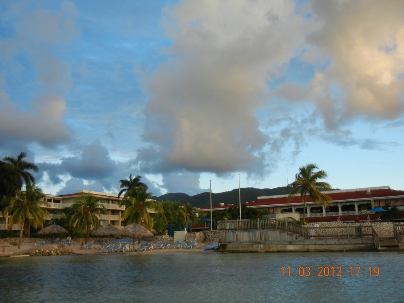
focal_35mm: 34
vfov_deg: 41.8
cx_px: 202
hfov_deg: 54.0
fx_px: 397
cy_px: 152
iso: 160
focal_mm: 6.2
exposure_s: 1/127
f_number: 3.6
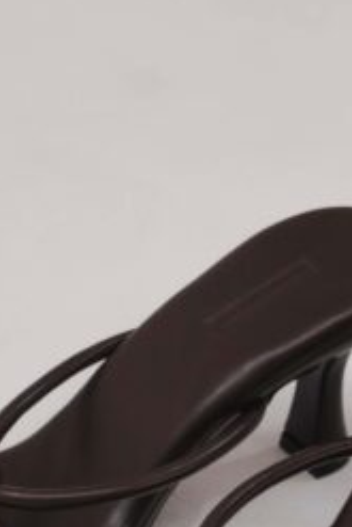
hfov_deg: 11.1
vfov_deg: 16.3
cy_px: 491
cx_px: 203
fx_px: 1816
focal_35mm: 124
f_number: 4
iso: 800
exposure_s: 1/40
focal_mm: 34.2
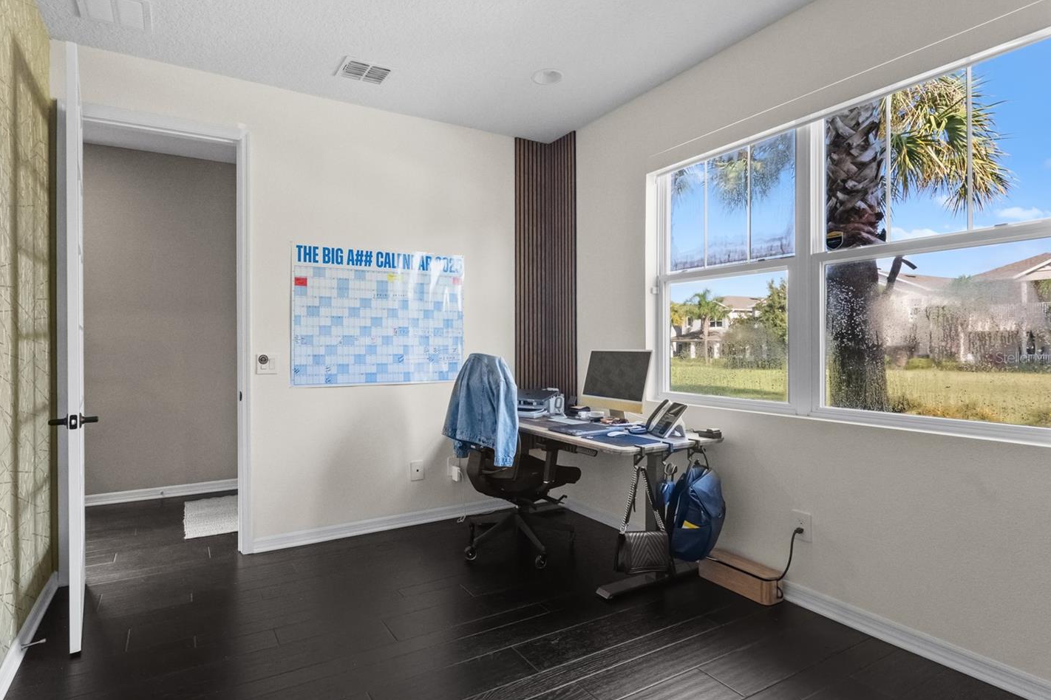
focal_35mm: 18
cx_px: 470
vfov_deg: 67.4
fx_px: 525
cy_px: 357
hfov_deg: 89.7
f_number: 8
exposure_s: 1/40
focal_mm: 16
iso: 8000
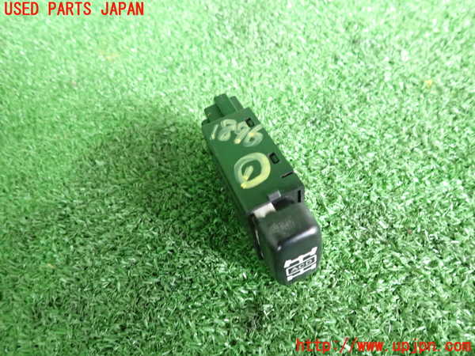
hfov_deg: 69.4
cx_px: 238
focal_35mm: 25
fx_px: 343
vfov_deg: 54.9
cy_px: 178
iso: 400
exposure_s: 1/30
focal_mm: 4.5
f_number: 2
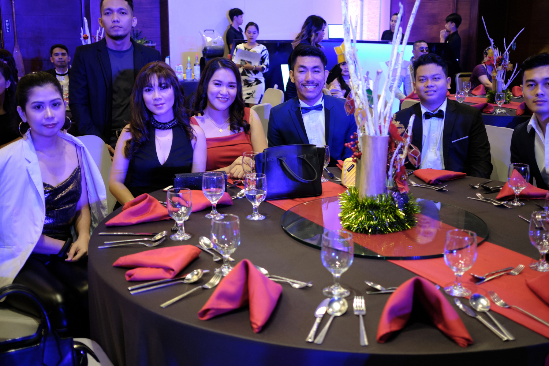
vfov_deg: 31.9
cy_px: 163
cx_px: 294
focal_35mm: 42
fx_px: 640
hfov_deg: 46.4
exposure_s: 1/80
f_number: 2
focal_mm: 23
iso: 1250
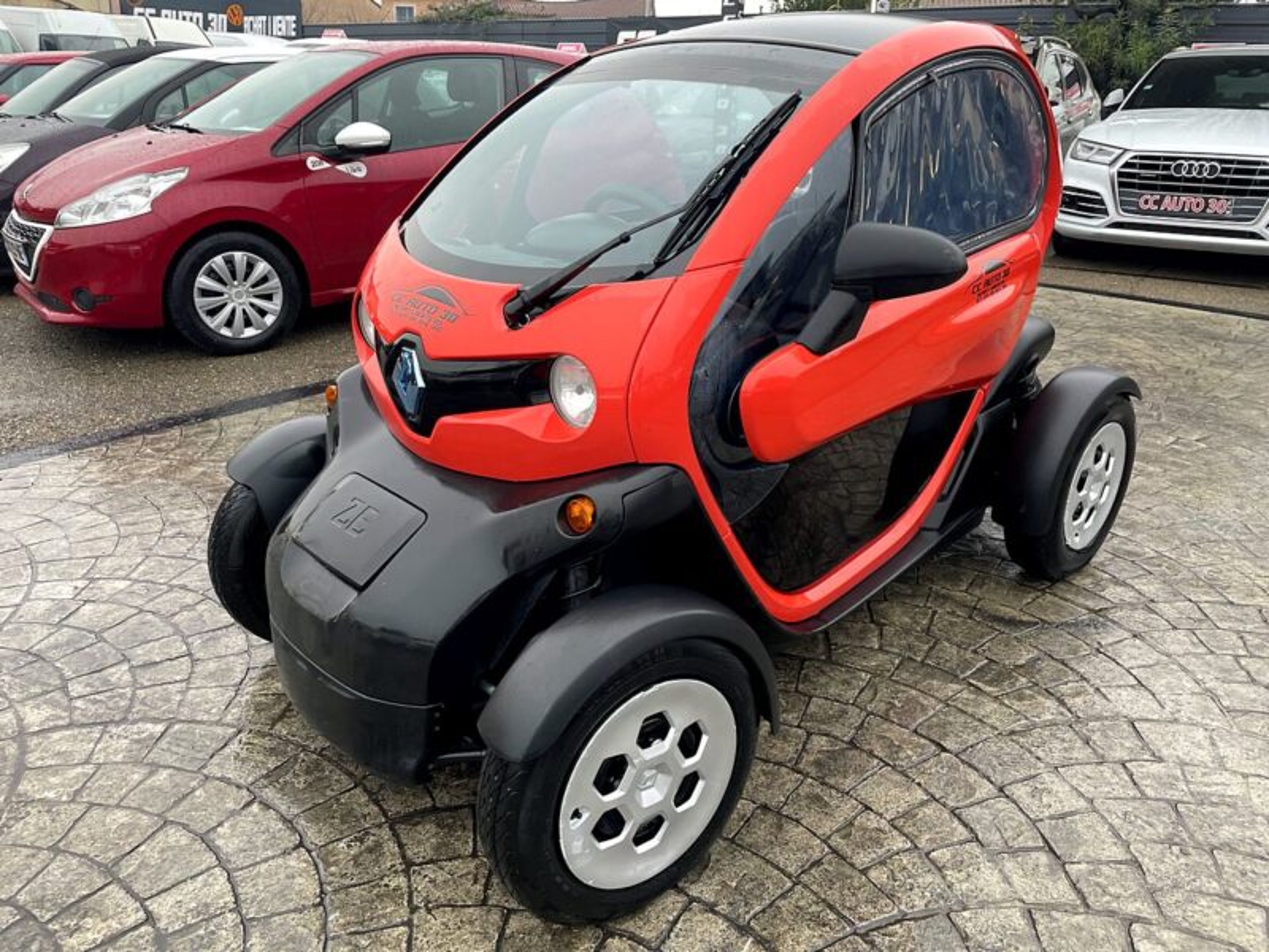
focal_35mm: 26
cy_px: 476
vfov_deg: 53.1
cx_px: 634
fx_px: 953
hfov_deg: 67.3
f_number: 1.6
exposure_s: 1/121
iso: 80
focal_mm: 4.2
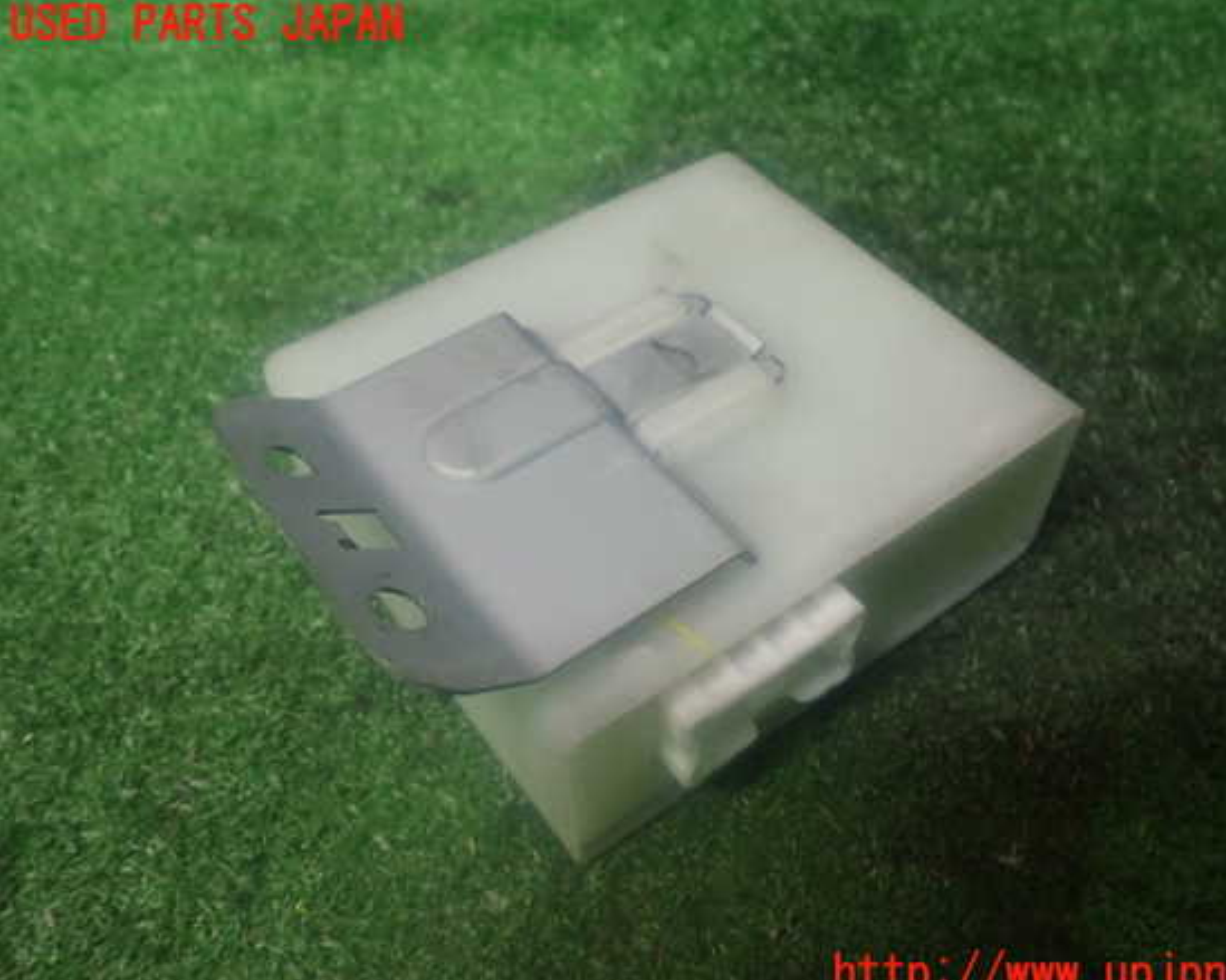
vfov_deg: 45.8
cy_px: 500
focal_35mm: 32
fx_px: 1161
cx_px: 668
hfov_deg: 55.6
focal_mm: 5.5
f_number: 2.3
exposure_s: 1/30
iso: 800
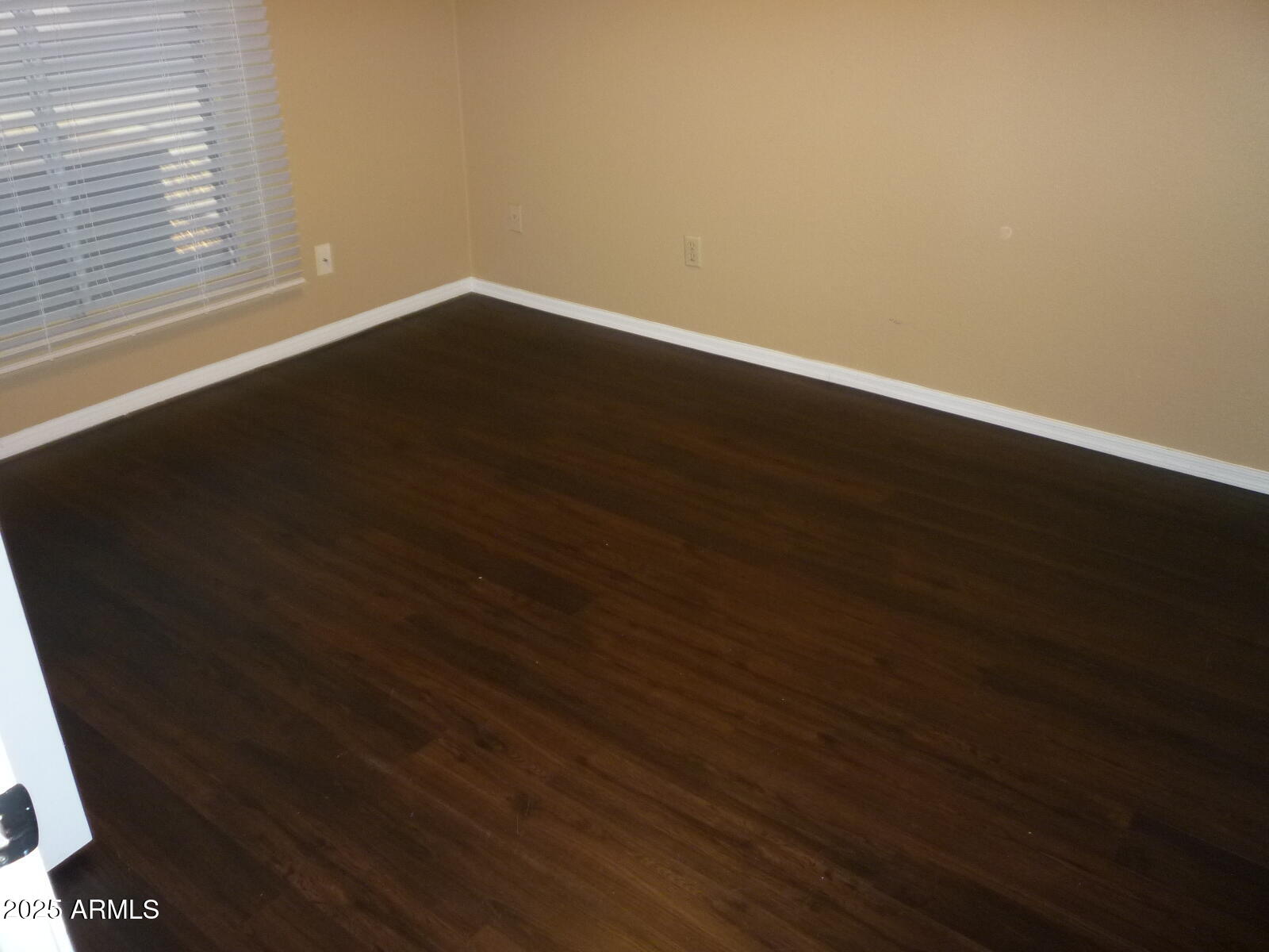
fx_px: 1063
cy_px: 476
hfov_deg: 61.7
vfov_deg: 48.2
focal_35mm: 29
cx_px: 634
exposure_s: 1/30
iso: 250
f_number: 3.3
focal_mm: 5.2
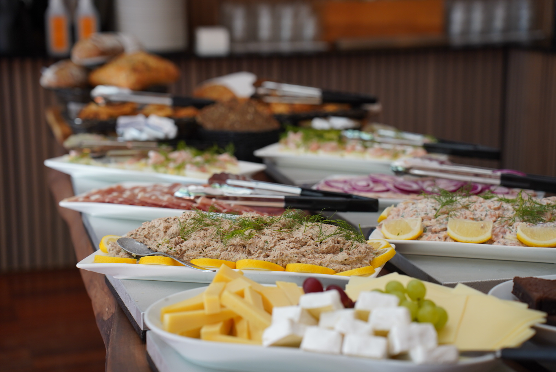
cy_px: 186
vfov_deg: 18.2
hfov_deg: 27.0
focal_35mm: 75
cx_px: 278
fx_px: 1159
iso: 800
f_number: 4
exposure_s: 1/160
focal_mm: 75
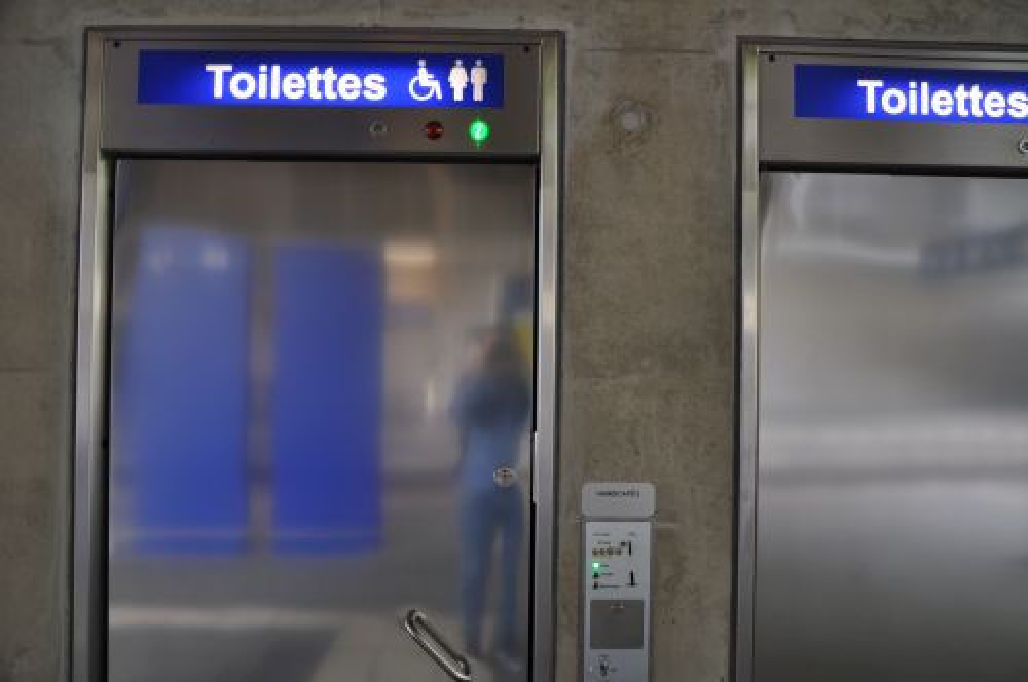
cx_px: 514
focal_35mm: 32
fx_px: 898
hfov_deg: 59.6
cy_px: 341
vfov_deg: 41.6
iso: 200
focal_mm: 21
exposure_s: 1/40
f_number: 3.8
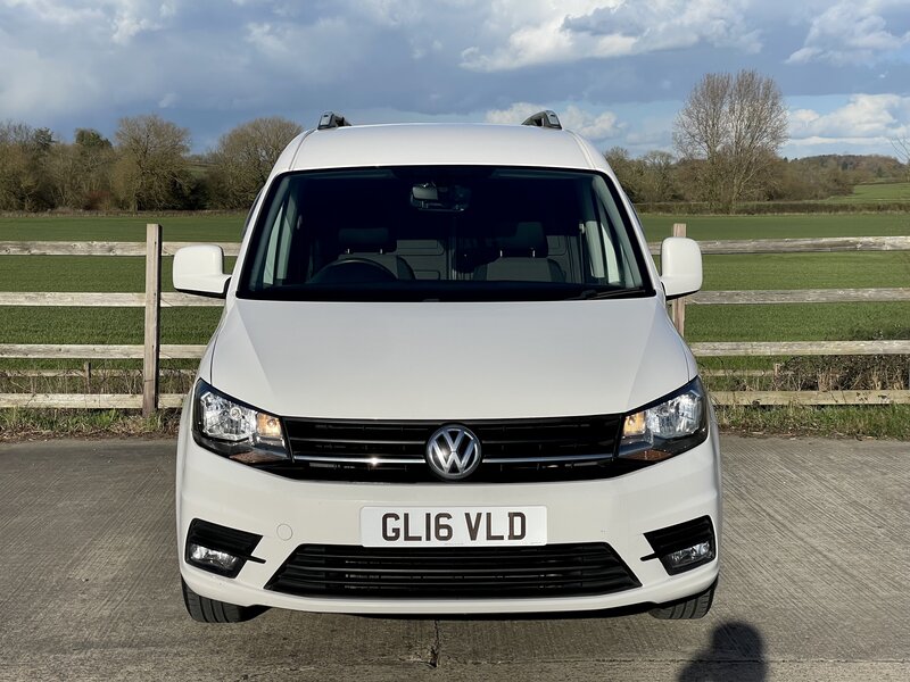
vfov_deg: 28.0
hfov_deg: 36.8
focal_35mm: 52
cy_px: 341
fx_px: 1367
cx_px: 455
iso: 25
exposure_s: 1/2994
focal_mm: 6
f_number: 2
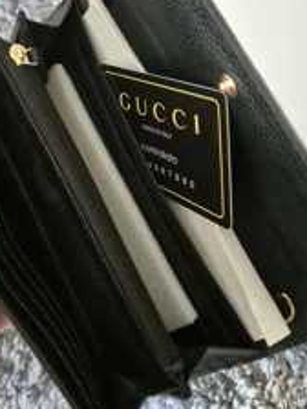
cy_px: 139
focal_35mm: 41
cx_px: 132
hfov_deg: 35.1
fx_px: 485
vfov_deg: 45.1
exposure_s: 1/100
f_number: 1.8
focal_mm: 5.4
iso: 2500
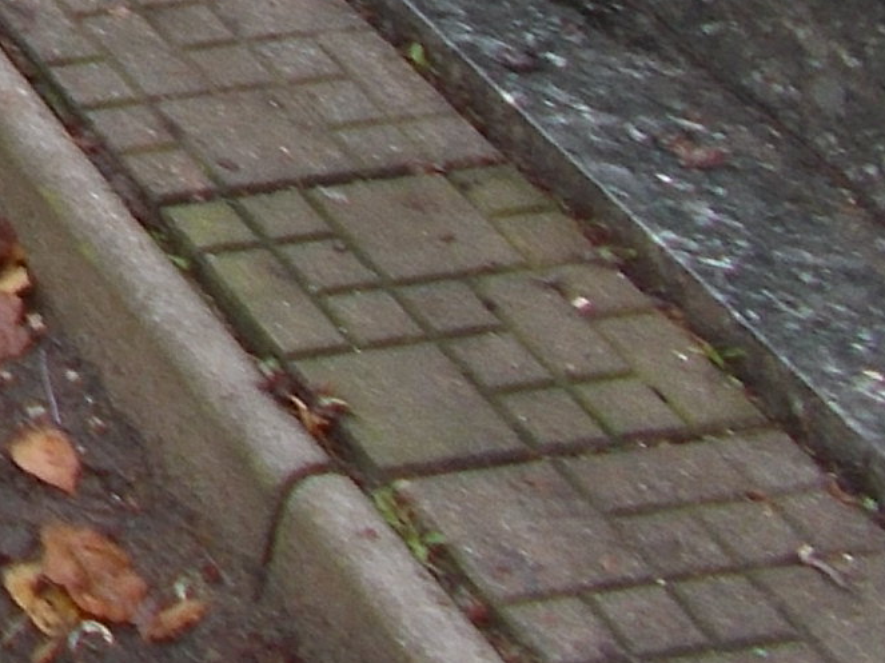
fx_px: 3272
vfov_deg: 10.6
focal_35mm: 128
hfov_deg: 12.4
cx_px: -1199
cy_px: -664
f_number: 3.2
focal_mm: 4.6
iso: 80
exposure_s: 1/50
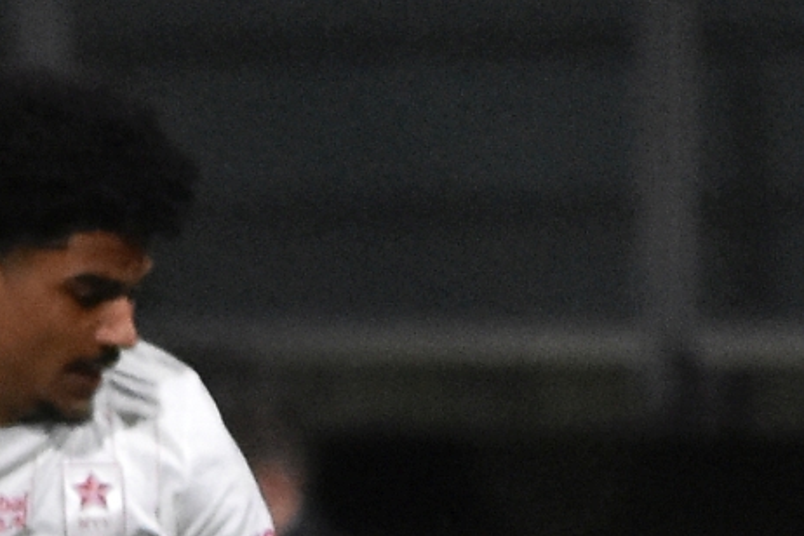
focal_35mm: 1092
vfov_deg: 1.3
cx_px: 680
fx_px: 24388
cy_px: 1034
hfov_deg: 1.9
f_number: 2.8
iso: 4000
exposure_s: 1/800
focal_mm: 175
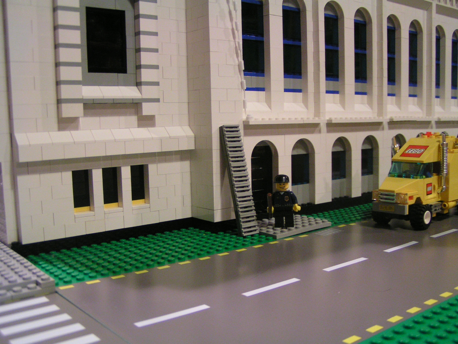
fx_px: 503
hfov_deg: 49.0
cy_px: 172
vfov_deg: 37.7
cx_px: 229
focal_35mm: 38
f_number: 2.8
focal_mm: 5.8
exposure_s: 1/13
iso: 200
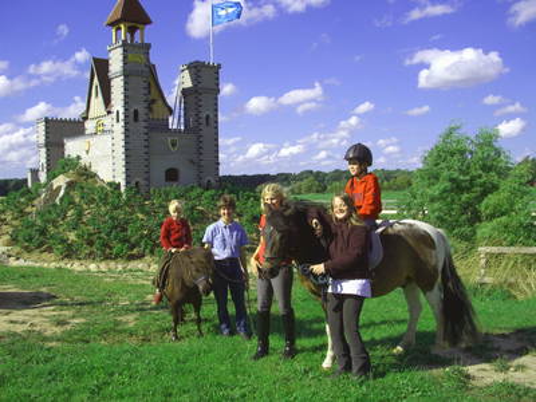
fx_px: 588
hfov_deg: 49.0
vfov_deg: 37.7
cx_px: 268
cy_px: 201
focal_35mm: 38
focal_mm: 7.9
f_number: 5.6
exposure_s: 1/320
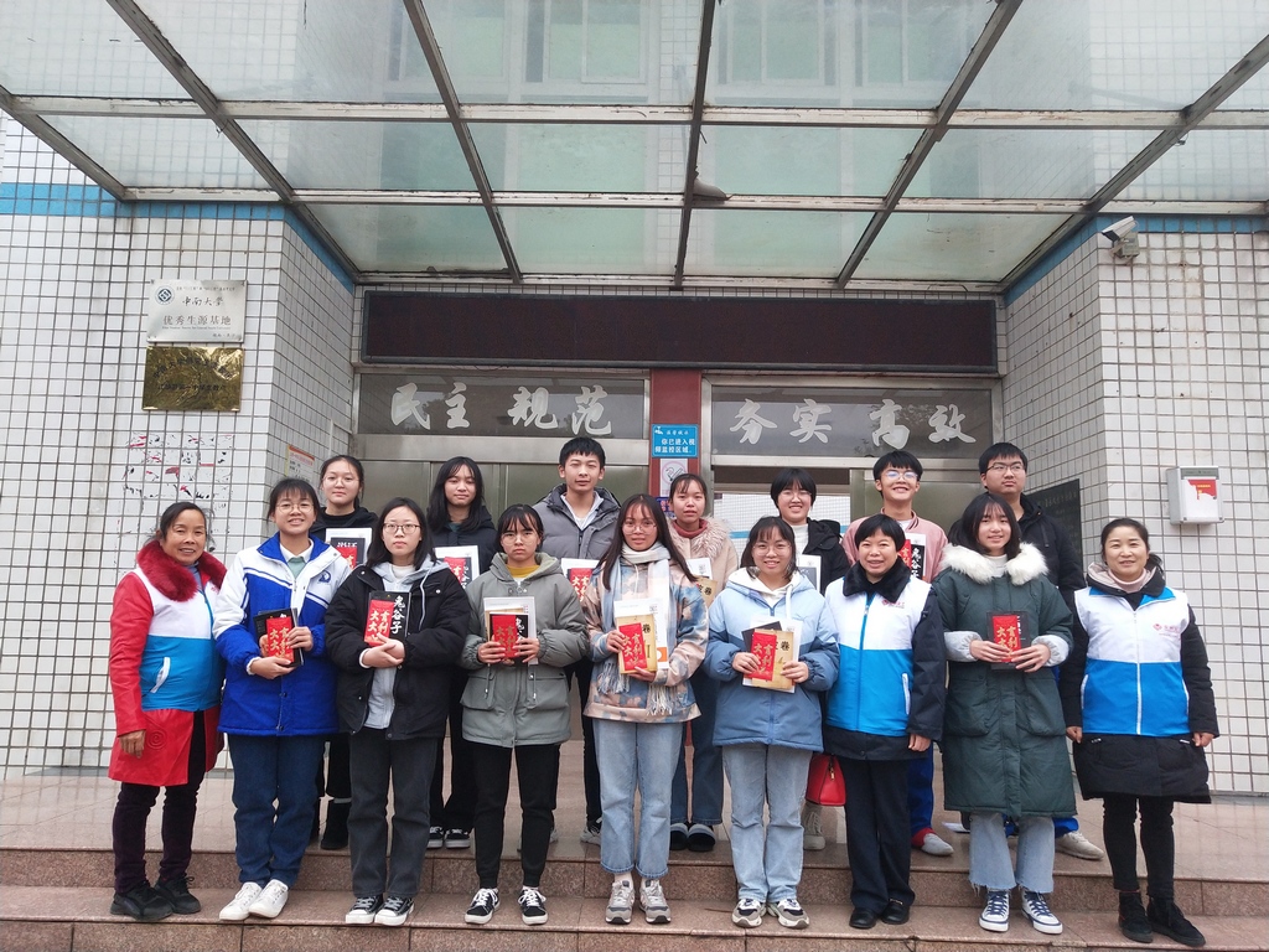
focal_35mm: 30
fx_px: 1100
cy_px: 476
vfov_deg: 46.8
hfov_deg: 60.0
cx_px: 634
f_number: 1.8
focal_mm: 3.95
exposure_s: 1/100
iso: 77
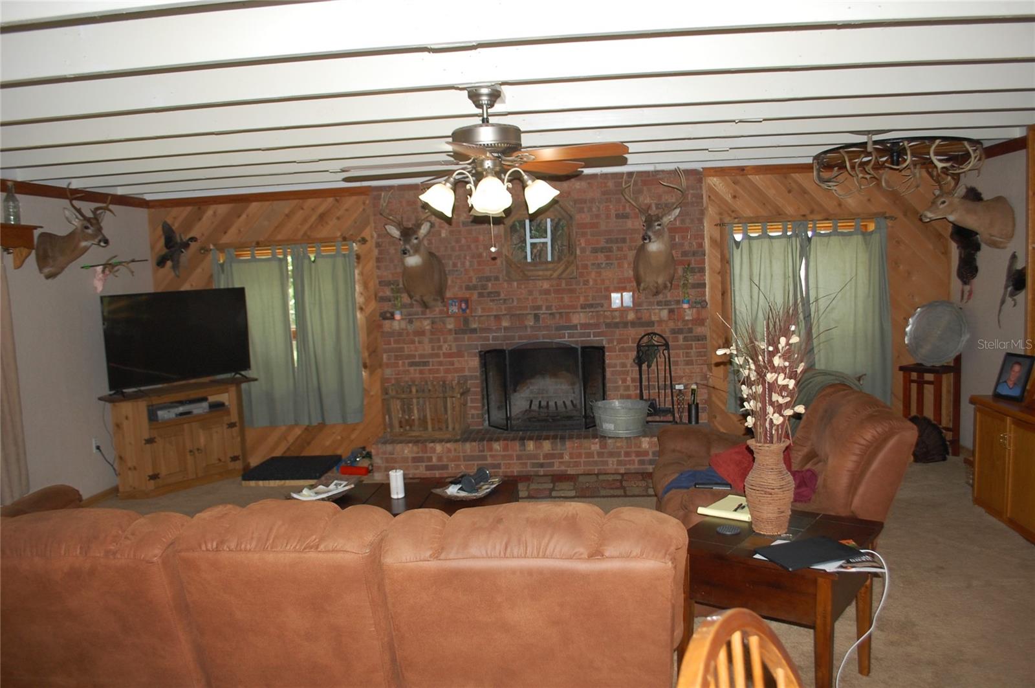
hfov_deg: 67.4
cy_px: 344
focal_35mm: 27
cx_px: 518
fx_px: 775
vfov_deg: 47.8
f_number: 3.5
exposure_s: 1/60
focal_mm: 18
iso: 400
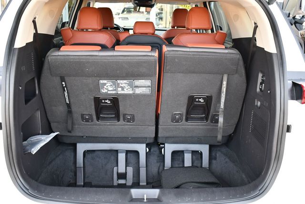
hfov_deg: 48.4
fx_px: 339
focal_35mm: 40
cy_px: 102
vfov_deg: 33.5
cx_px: 152
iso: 800
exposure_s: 1/200
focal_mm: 20
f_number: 3.5
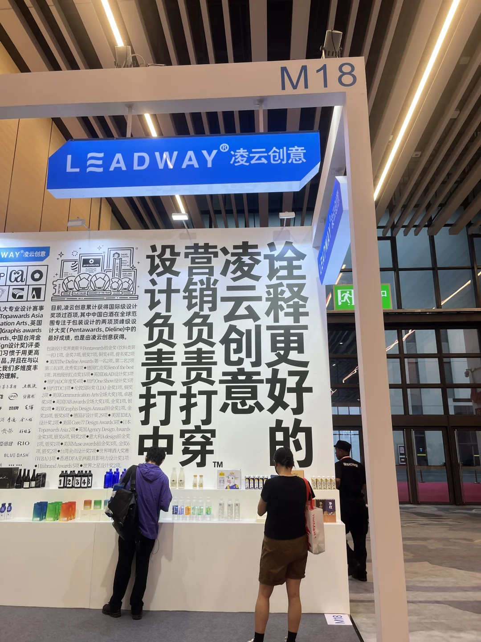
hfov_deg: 53.1
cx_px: 240
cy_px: 321
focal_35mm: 26
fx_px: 482
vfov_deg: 67.3
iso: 32
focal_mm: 5.1
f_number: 1.6
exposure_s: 1/108
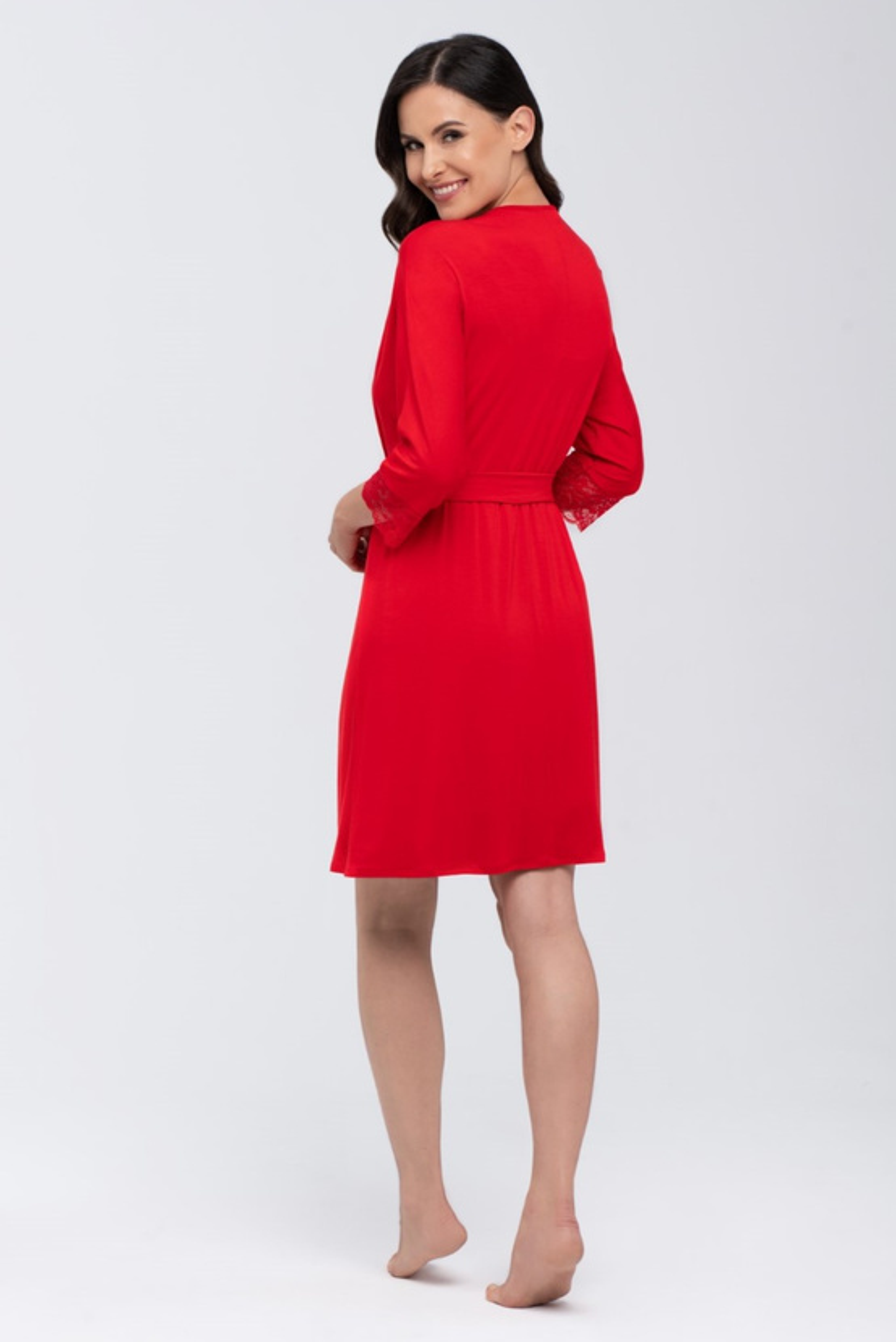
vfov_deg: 19.4
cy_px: 671
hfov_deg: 13.1
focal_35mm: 105
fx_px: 3916
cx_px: 448
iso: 100
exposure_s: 1/125
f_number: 9
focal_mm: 105
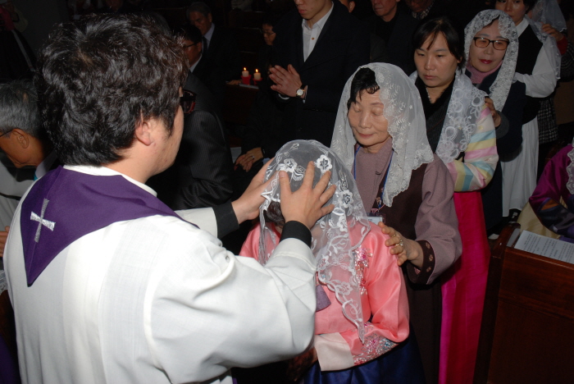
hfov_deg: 53.1
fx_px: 574
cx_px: 287
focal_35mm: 36
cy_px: 192
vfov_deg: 36.9
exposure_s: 1/60
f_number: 8
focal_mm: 24
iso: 200
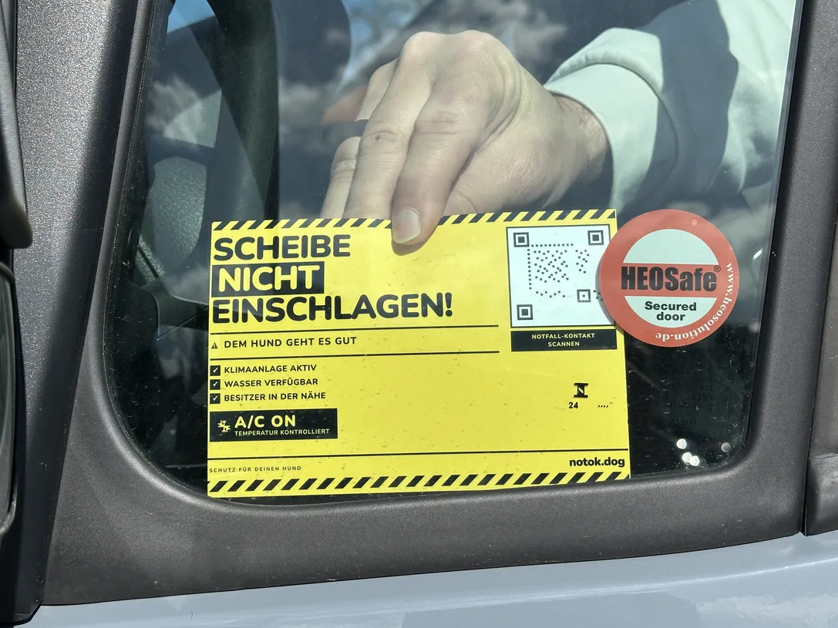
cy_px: 293
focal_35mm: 53
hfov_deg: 36.2
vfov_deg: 27.5
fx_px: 1283
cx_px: 430
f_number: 1.78
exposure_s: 1/5882
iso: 64
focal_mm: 6.86
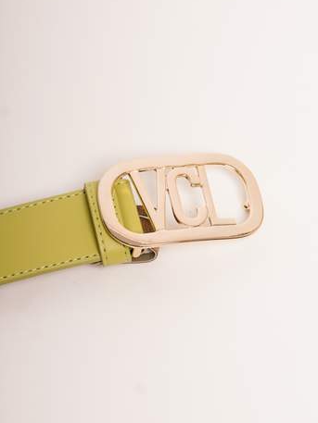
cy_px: 183
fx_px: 1702
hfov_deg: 10.7
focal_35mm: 139
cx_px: 160
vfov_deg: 14.2
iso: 640
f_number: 7.1
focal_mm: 85
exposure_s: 1/200
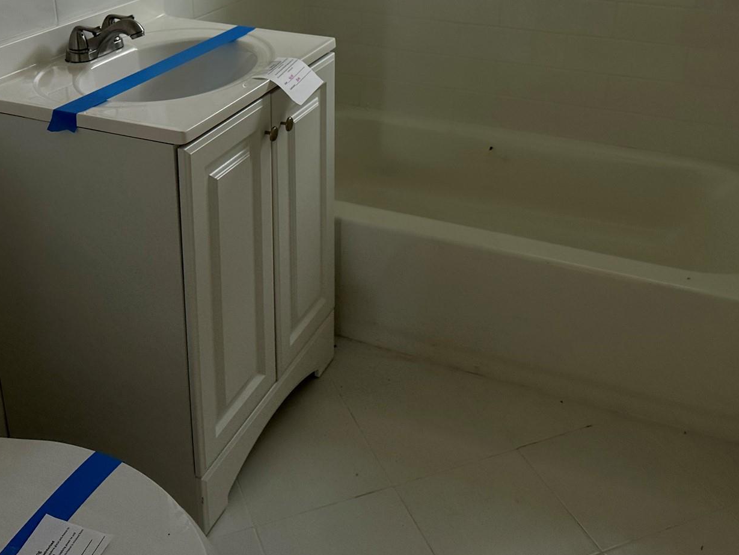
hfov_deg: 46.8
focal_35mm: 40
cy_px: 111
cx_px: 348
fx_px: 854
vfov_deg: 34.8
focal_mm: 6.86
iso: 80
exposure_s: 1/293
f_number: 1.78
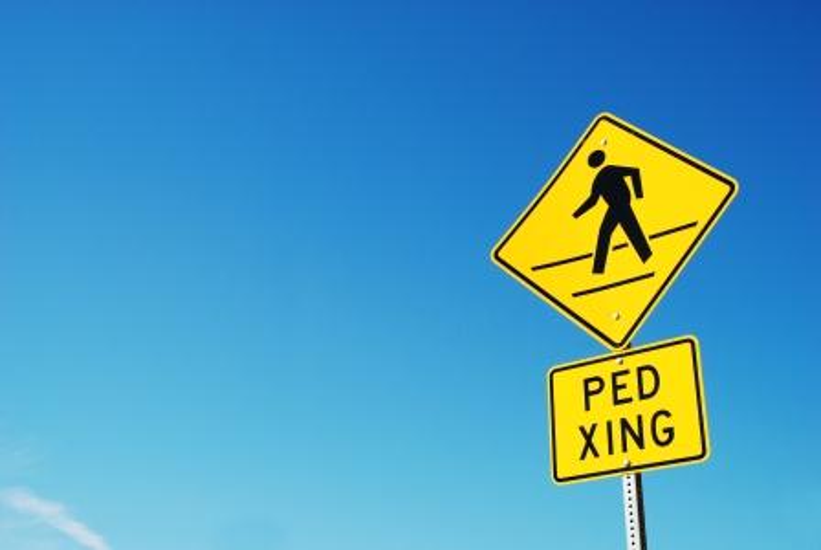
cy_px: 275
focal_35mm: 51
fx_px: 1165
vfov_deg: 26.6
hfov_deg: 38.8
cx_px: 410
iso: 125
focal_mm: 34
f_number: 8
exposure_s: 1/250
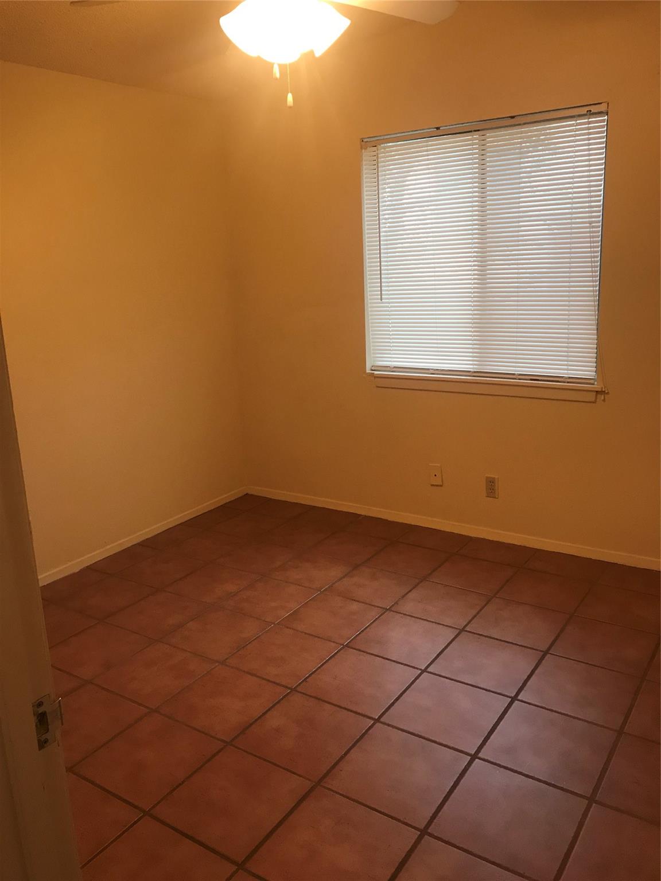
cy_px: 440
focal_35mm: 28
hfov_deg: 49.7
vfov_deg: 63.4
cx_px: 330
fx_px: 713
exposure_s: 1/15
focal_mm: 3.99
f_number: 1.8
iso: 50
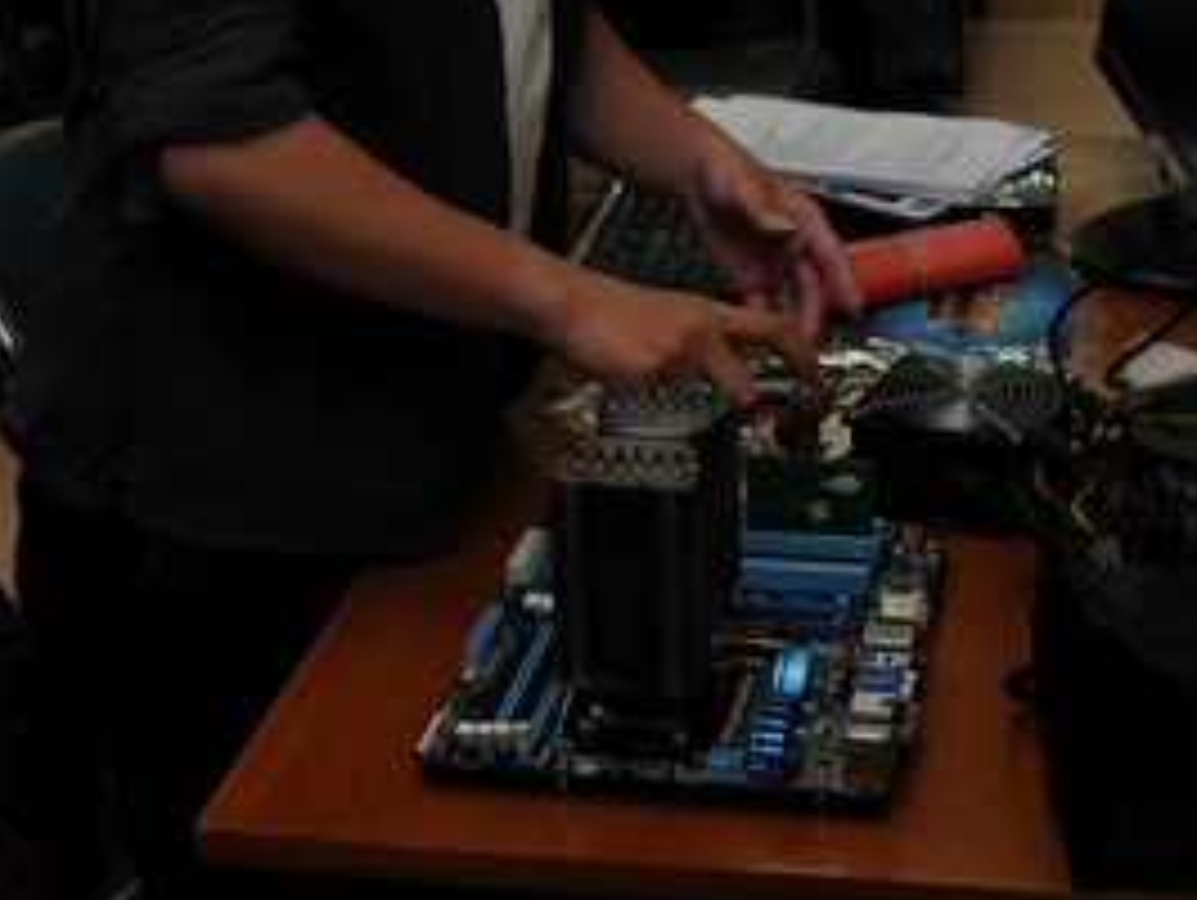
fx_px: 2904
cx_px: 594
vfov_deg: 17.5
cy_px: 238
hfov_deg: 23.3
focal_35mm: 84
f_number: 3.5
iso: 200
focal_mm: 31
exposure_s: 1/60
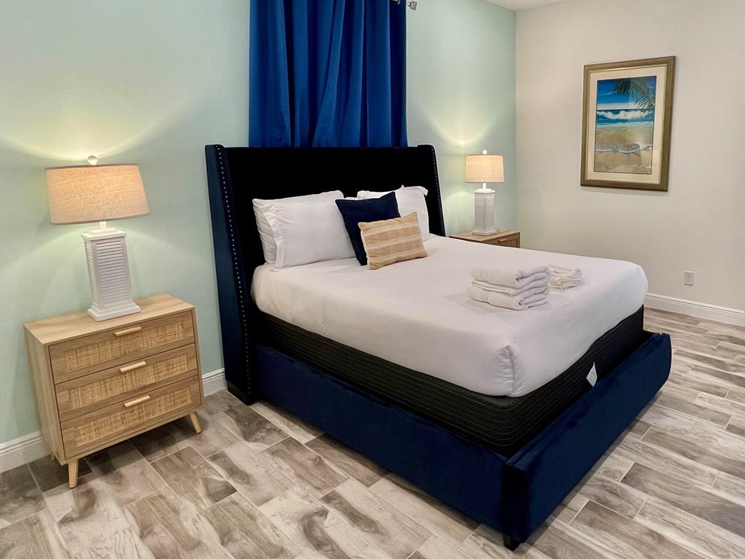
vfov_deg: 62.8
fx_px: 452
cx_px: 505
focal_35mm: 21
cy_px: 217
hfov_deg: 76.1
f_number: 1.8
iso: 250
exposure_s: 1/120
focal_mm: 1.57
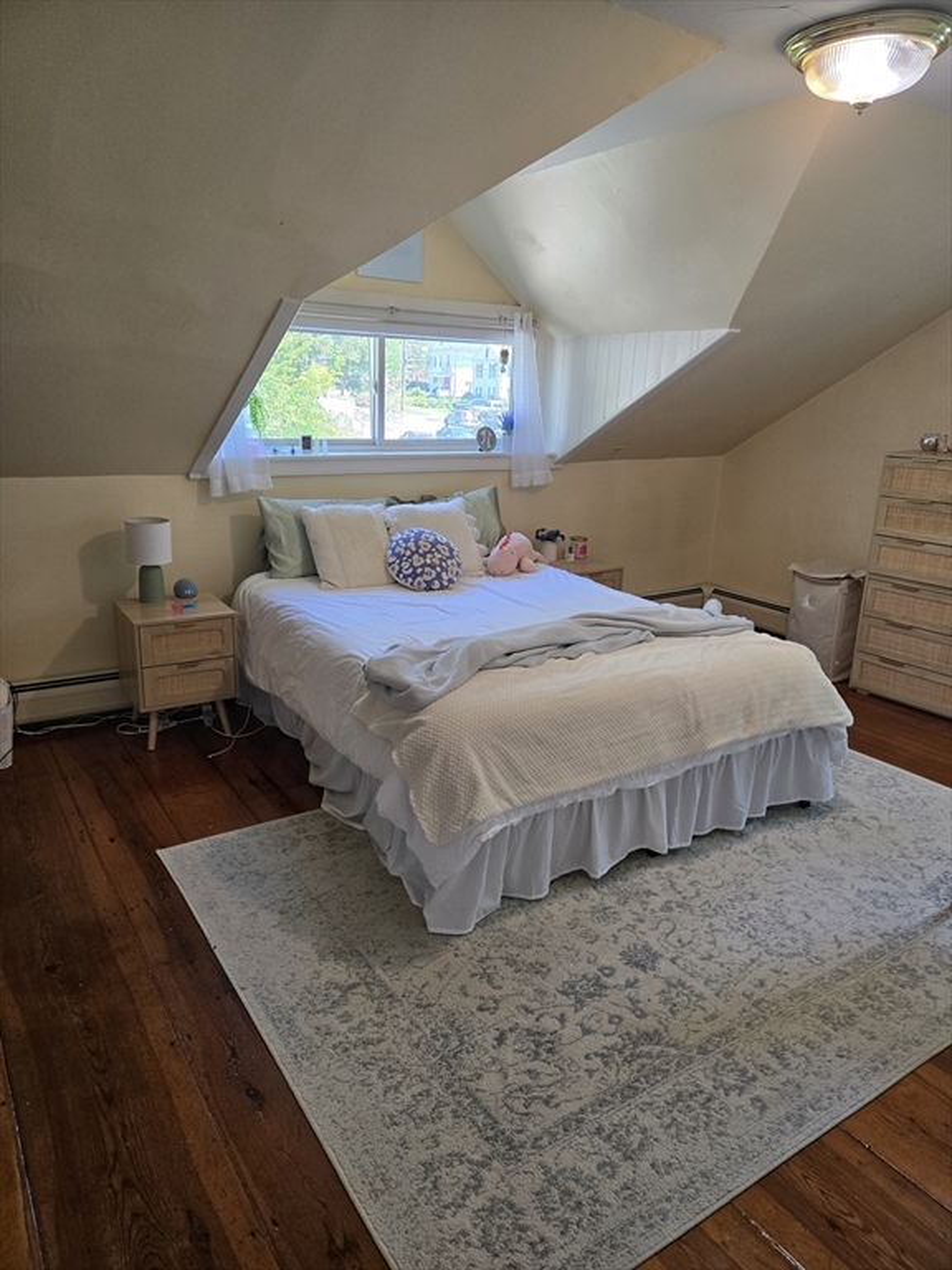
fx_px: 843
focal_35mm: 23
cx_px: 476
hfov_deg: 58.9
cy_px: 635
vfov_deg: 73.9
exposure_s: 1/120
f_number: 1.8
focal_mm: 5.4
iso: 125
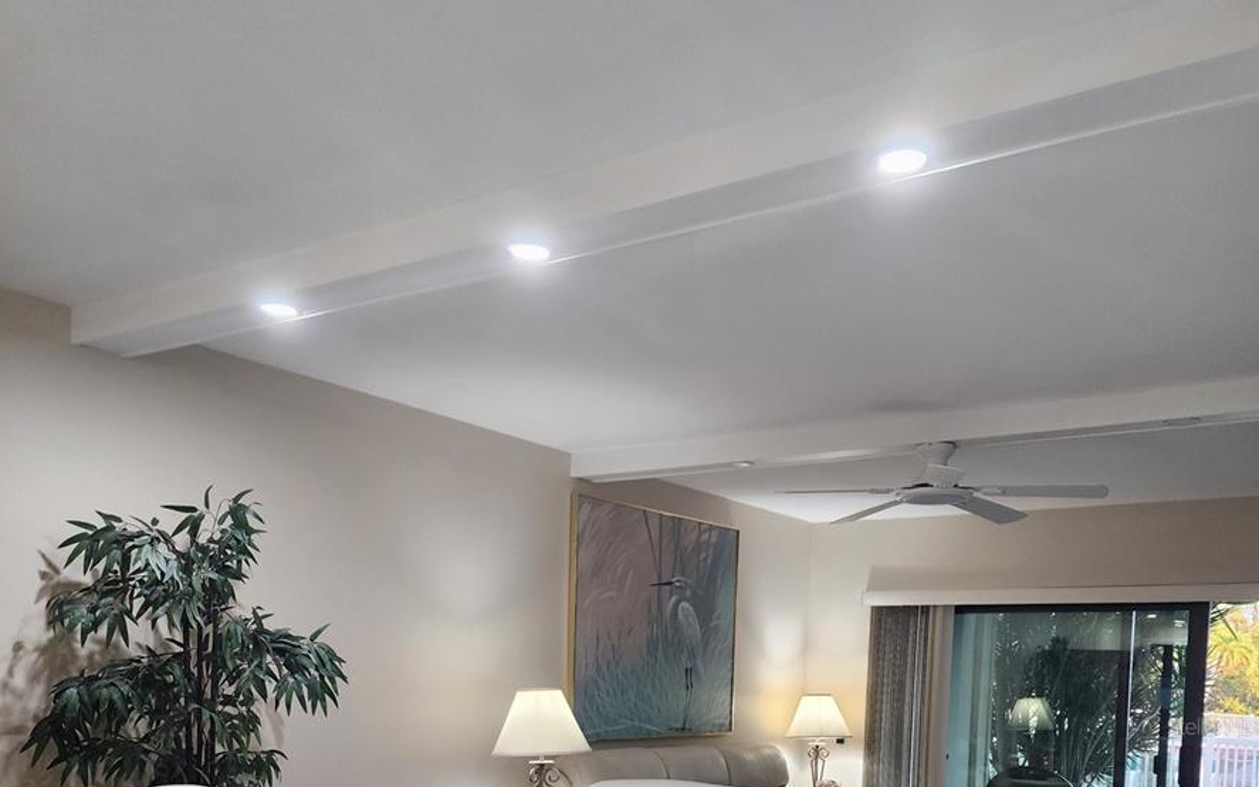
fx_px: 1132
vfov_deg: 35.7
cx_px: 629
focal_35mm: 33
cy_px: 726
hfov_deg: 58.2
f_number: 1.8
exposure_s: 1/120
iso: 250
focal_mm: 6.4
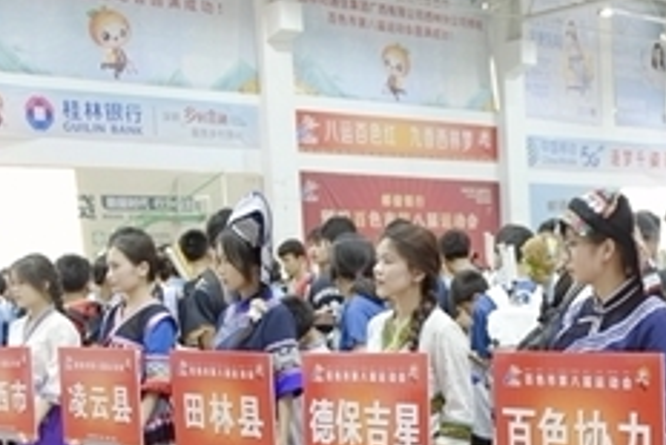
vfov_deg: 21.4
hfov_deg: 32.0
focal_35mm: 62
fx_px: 1148
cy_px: 419
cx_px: 462
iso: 800
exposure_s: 1/100
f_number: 2.8
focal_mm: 24
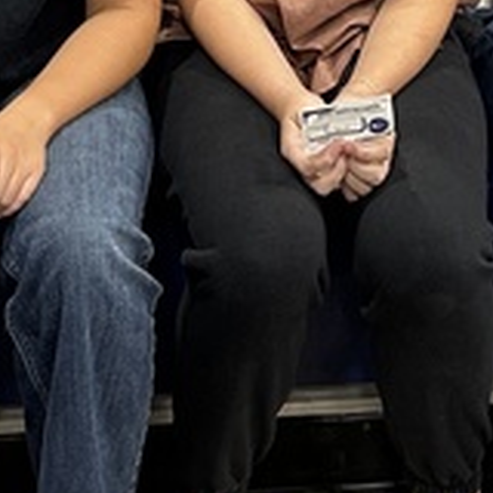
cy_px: -299
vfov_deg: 11.3
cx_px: 197
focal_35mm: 147
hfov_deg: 11.9
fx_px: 2369
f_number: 1.5
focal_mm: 5.7
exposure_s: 1/60
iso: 125
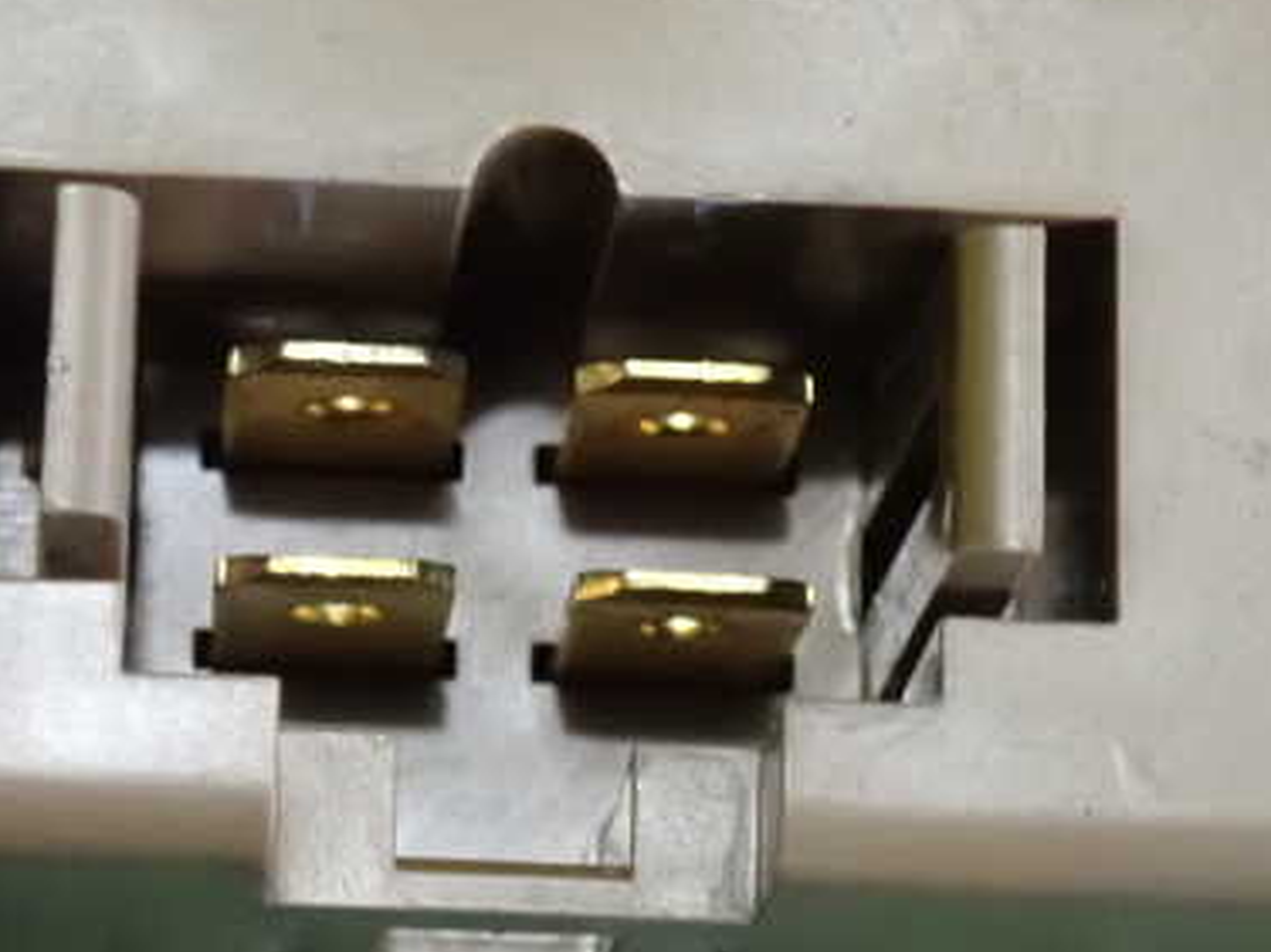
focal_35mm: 160
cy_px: 413
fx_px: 5873
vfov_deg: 9.3
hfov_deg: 12.4
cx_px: 627
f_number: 4.9
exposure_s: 1/15
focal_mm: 18
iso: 1600
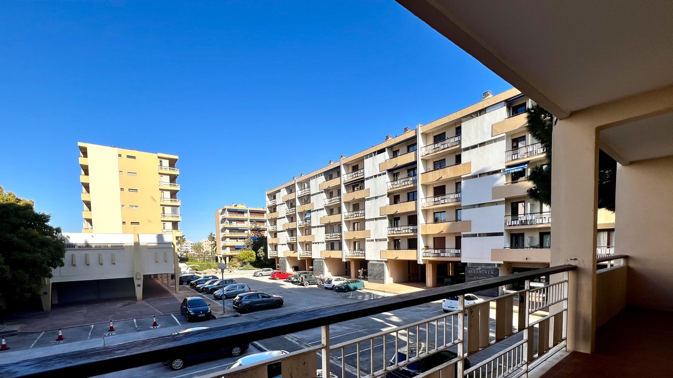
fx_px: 268
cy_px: 265
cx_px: 330
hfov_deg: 103.0
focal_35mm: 15
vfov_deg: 67.6
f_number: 1.8
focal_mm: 1.57
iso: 32
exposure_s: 1/1143
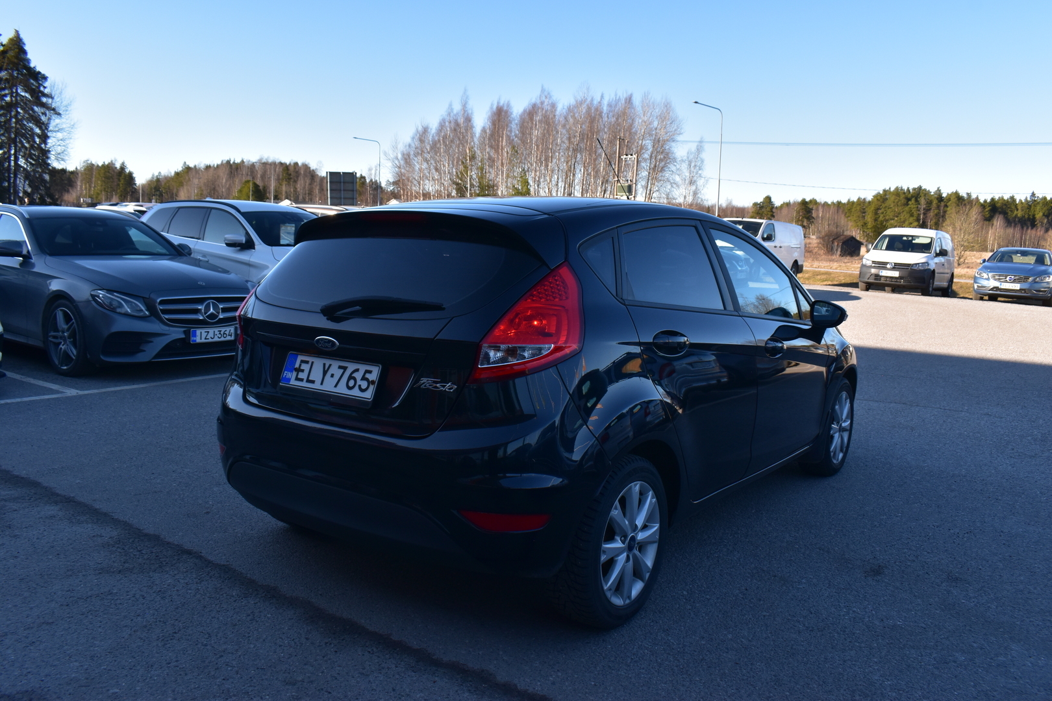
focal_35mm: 30
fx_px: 877
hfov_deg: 61.9
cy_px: 350
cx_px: 526
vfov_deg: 43.6
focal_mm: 20
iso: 400
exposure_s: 1/250
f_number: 9.5
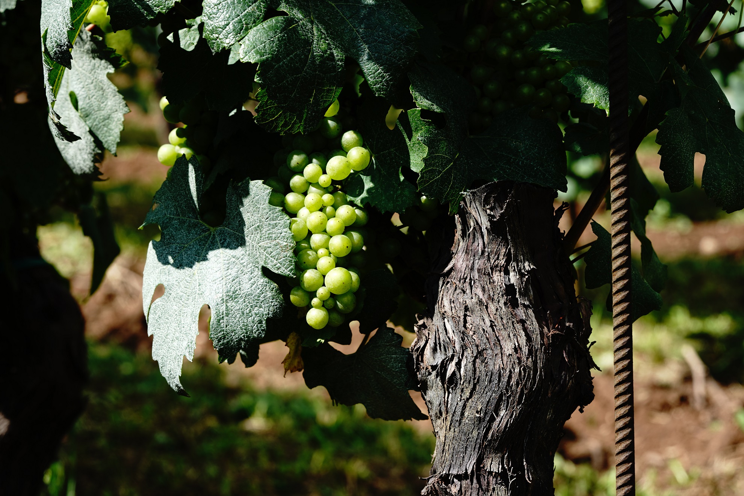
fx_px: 1860
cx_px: 372
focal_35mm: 90
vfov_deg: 15.2
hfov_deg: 22.6
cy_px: 248
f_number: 9
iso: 100
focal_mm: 90
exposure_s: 1/100
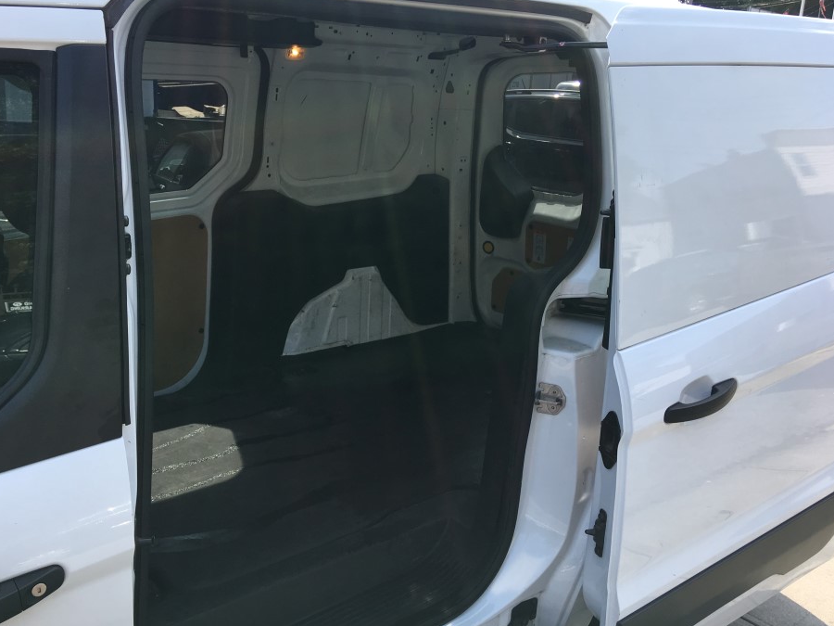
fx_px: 795
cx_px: 366
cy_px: 317
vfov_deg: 42.9
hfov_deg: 55.2
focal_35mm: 33
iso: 25
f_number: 2.2
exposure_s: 1/582
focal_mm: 4.15
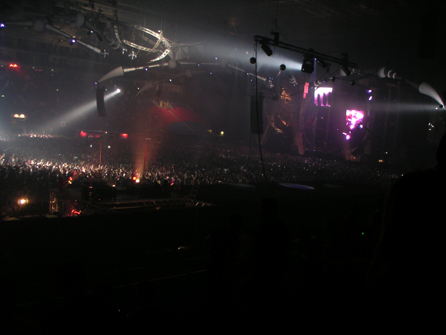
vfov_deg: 37.7
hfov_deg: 49.0
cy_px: 168
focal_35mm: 38
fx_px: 490
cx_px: 223
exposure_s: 1/6
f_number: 2.8
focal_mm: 6
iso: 100
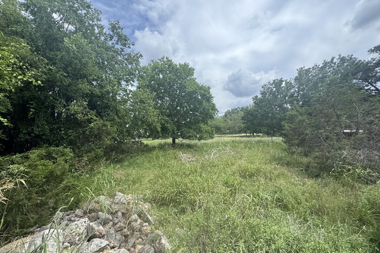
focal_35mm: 15
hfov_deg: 100.4
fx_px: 158
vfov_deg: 77.3
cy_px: 131
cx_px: 187
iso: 40
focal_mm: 2.22
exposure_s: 1/646
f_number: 2.2
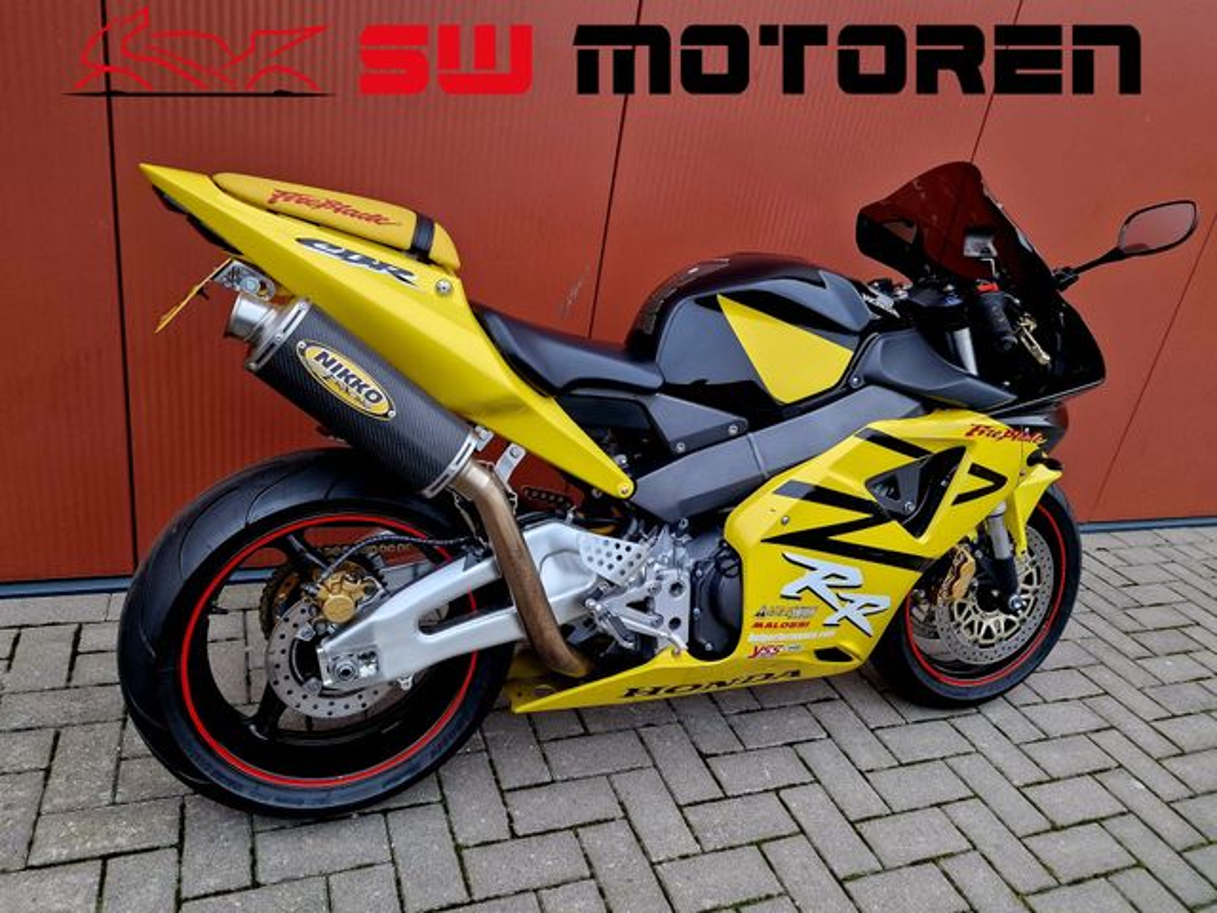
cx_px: 608
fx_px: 809
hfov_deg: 73.9
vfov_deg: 58.9
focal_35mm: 23
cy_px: 456
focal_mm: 6.4
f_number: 1.8
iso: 250
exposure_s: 1/100
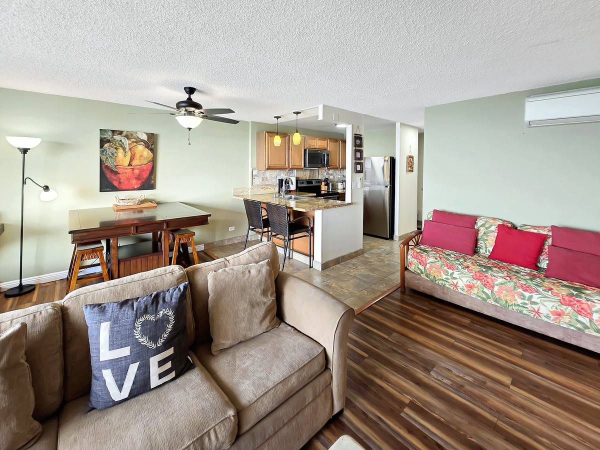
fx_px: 225
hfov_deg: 106.2
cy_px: 225
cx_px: 300
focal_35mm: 13
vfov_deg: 89.9
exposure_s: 1/60
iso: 100
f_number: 2.2
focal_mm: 1.7
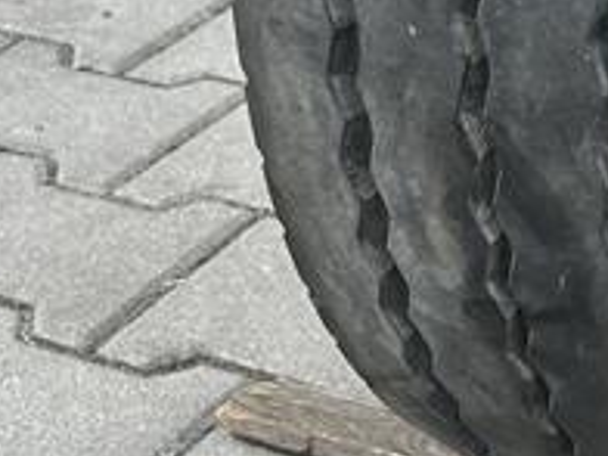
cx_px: 645
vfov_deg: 10.5
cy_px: -226
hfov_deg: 14.2
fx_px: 2389
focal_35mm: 136
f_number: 1.5
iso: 50
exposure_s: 1/2252
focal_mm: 5.7
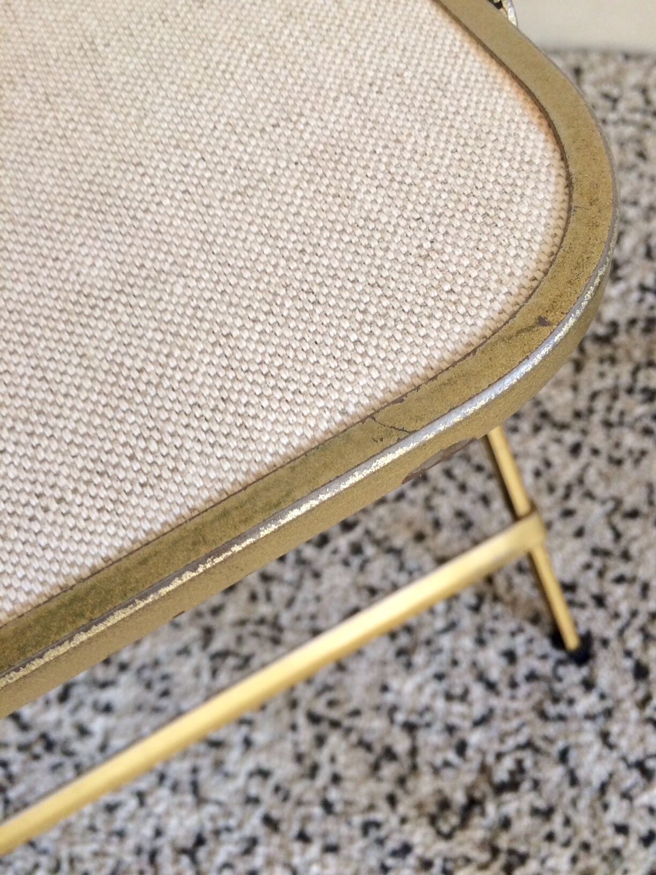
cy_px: 438
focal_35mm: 29
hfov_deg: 48.2
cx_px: 328
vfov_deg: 61.7
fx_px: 733
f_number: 2.2
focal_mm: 4.15
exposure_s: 1/33
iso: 100
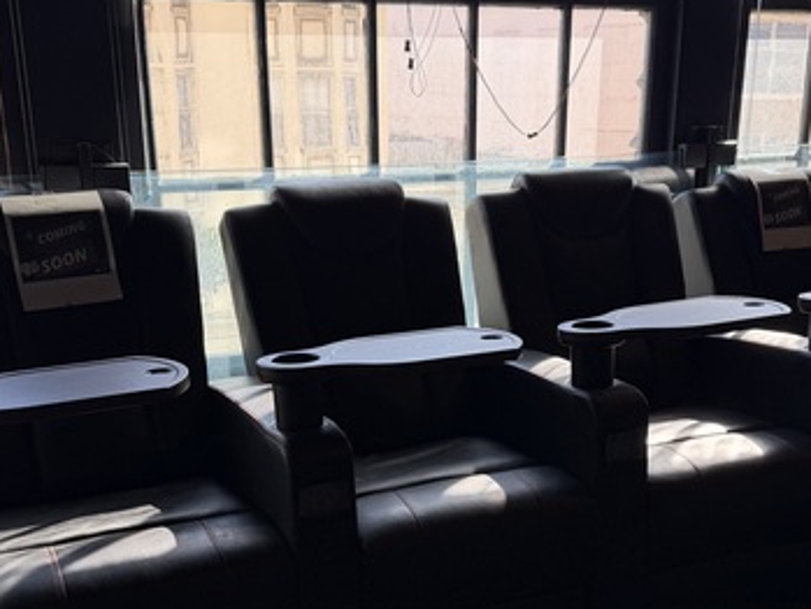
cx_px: 430
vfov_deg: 32.4
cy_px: 435
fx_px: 1031
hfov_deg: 42.9
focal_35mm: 44
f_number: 1.78
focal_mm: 6.76
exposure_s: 1/419
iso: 100
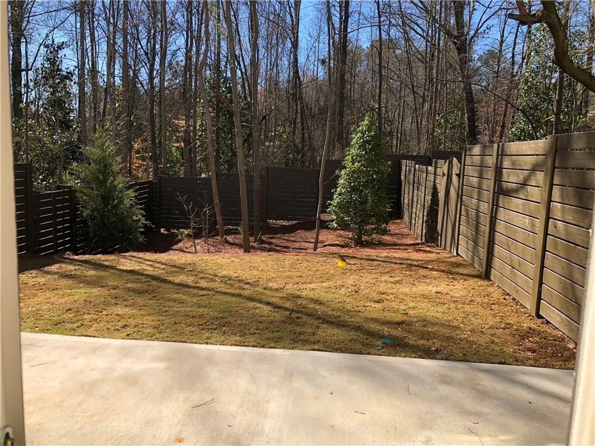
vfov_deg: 49.7
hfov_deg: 63.4
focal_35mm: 28
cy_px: 223
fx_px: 481
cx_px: 298
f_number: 1.8
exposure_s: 1/592
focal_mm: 4
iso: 20
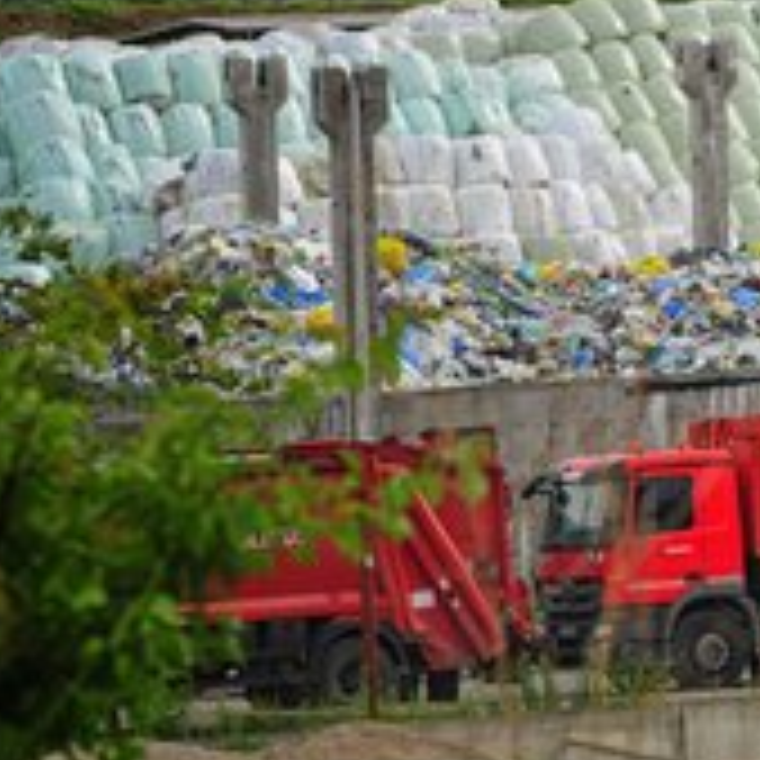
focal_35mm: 326
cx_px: 908
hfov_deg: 5.4
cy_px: 234
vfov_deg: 5.4
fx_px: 8098
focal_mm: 130
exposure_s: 1/200
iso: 320
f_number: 9
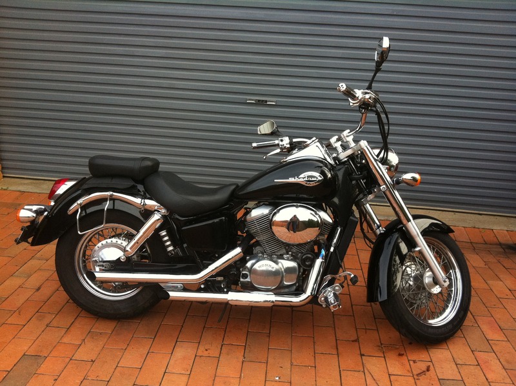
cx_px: 258
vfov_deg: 40.6
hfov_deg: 52.7
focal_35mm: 35
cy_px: 193
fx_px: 521
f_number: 2.8
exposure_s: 1/120
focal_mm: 3.85
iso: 125
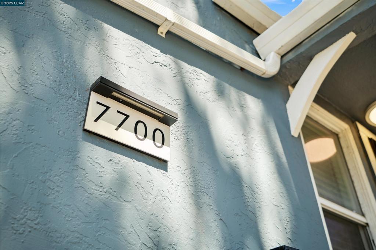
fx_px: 366
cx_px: 188
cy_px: 125
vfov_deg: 37.9
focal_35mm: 35
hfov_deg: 54.4
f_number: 2.8
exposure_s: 1/125
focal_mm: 35
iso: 125
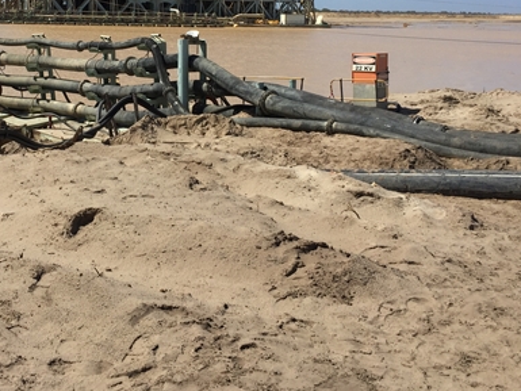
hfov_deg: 38.1
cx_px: 139
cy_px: 77
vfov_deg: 29.0
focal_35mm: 49
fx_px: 738
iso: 32
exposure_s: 1/2825
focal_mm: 4.15
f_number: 2.2
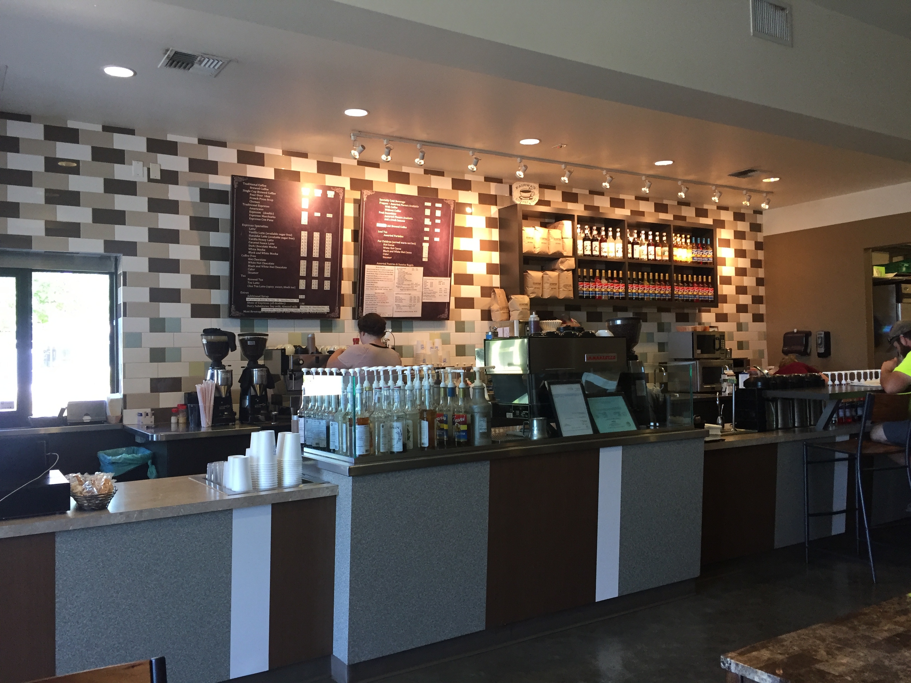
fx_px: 763
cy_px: 342
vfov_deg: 48.2
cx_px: 456
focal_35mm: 29
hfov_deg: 61.7
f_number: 2.2
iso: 50
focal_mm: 4.15
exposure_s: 1/30
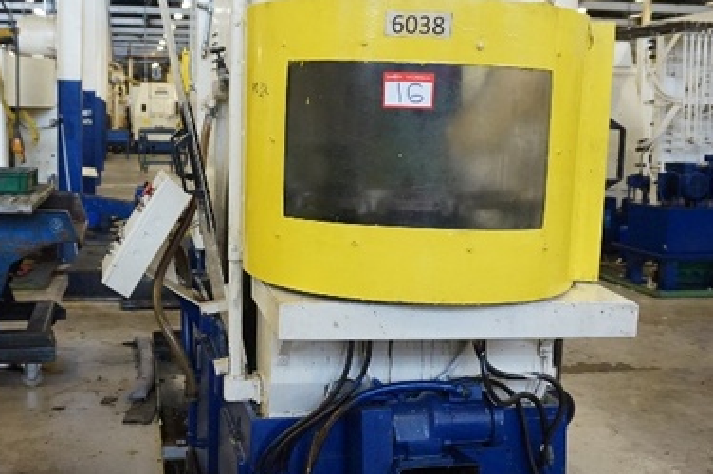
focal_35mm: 46
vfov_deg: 29.1
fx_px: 910
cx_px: 290
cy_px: 195
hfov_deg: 42.6
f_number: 3.5
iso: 2500
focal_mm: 16
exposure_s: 1/160
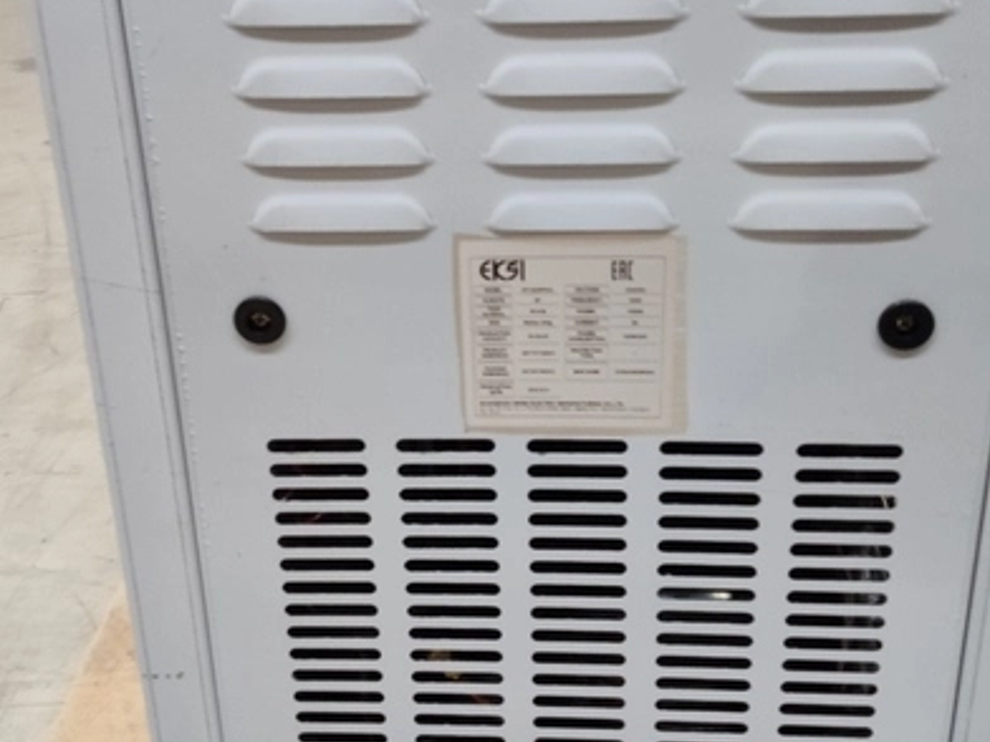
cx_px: 444
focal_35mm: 53
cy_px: 336
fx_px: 1516
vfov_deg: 27.5
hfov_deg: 36.1
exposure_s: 1/60
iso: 1866
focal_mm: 4.75
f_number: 1.75
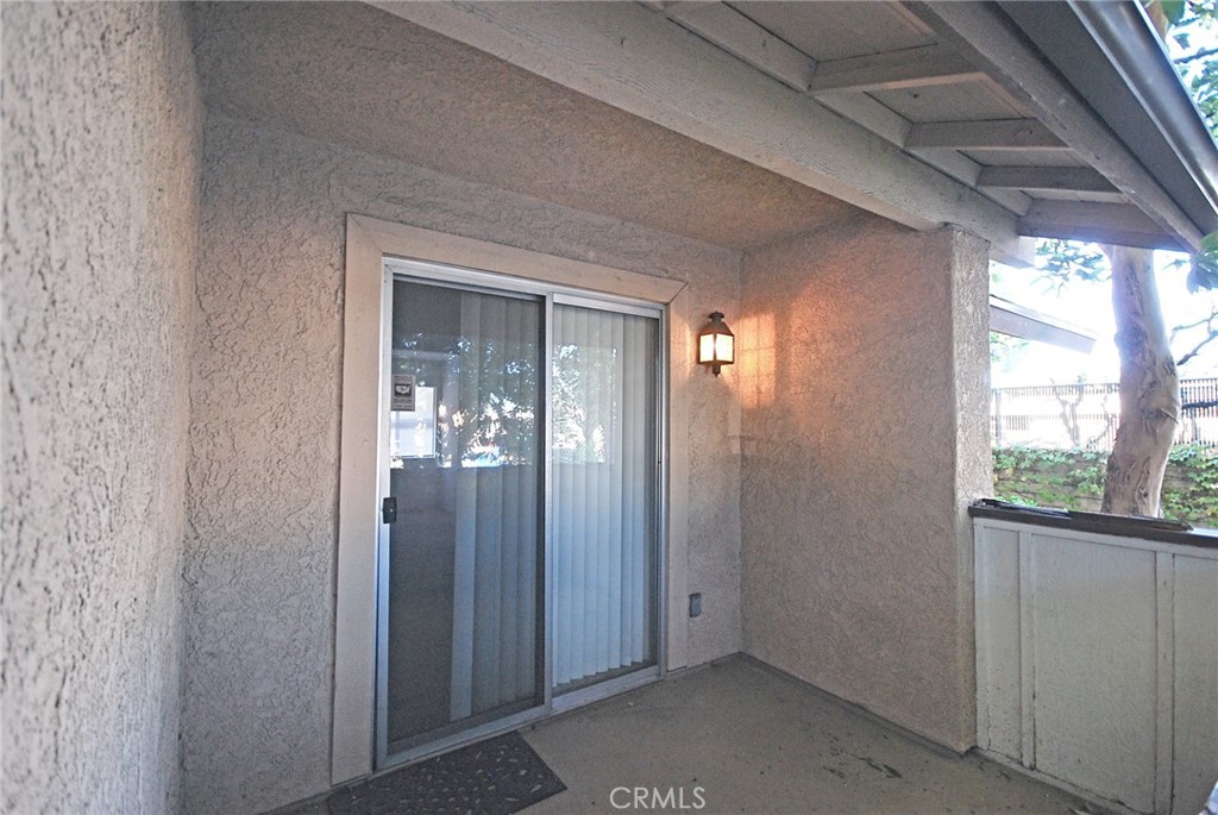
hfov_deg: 100.3
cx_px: 609
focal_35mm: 15
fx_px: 508
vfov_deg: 77.5
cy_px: 408
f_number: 4
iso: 360
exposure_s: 1/30
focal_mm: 10
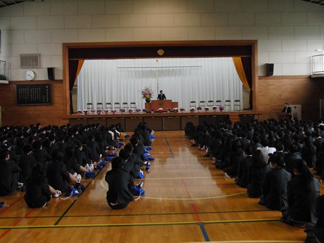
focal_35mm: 36
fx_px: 337
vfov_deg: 39.7
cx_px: 162
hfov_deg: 51.4
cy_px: 122
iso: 400
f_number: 3.3
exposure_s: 1/125
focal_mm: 7.3
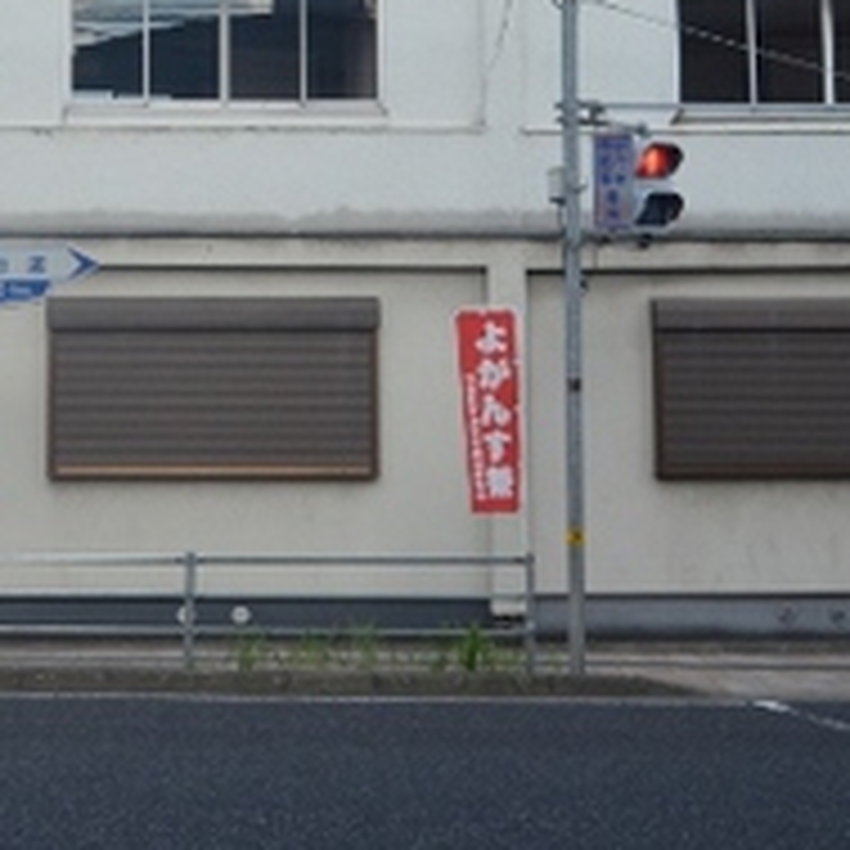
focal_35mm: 83
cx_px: 180
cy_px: 119
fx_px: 2306
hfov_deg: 20.7
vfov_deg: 20.5
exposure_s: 1/500
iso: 800
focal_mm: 22
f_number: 11
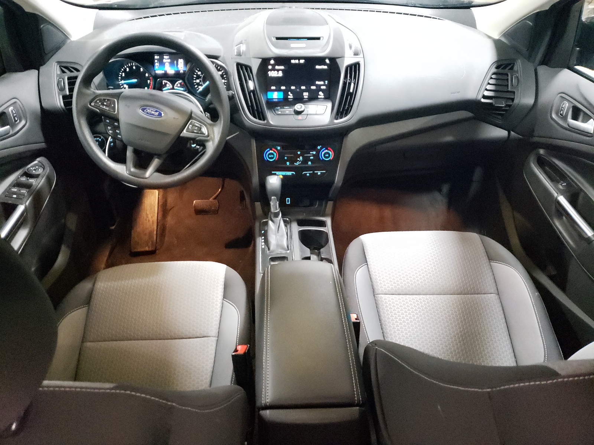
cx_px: 297
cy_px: 222
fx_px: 446
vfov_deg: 53.1
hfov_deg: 67.3
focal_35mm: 26
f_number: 1.5
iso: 964
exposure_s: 1/24
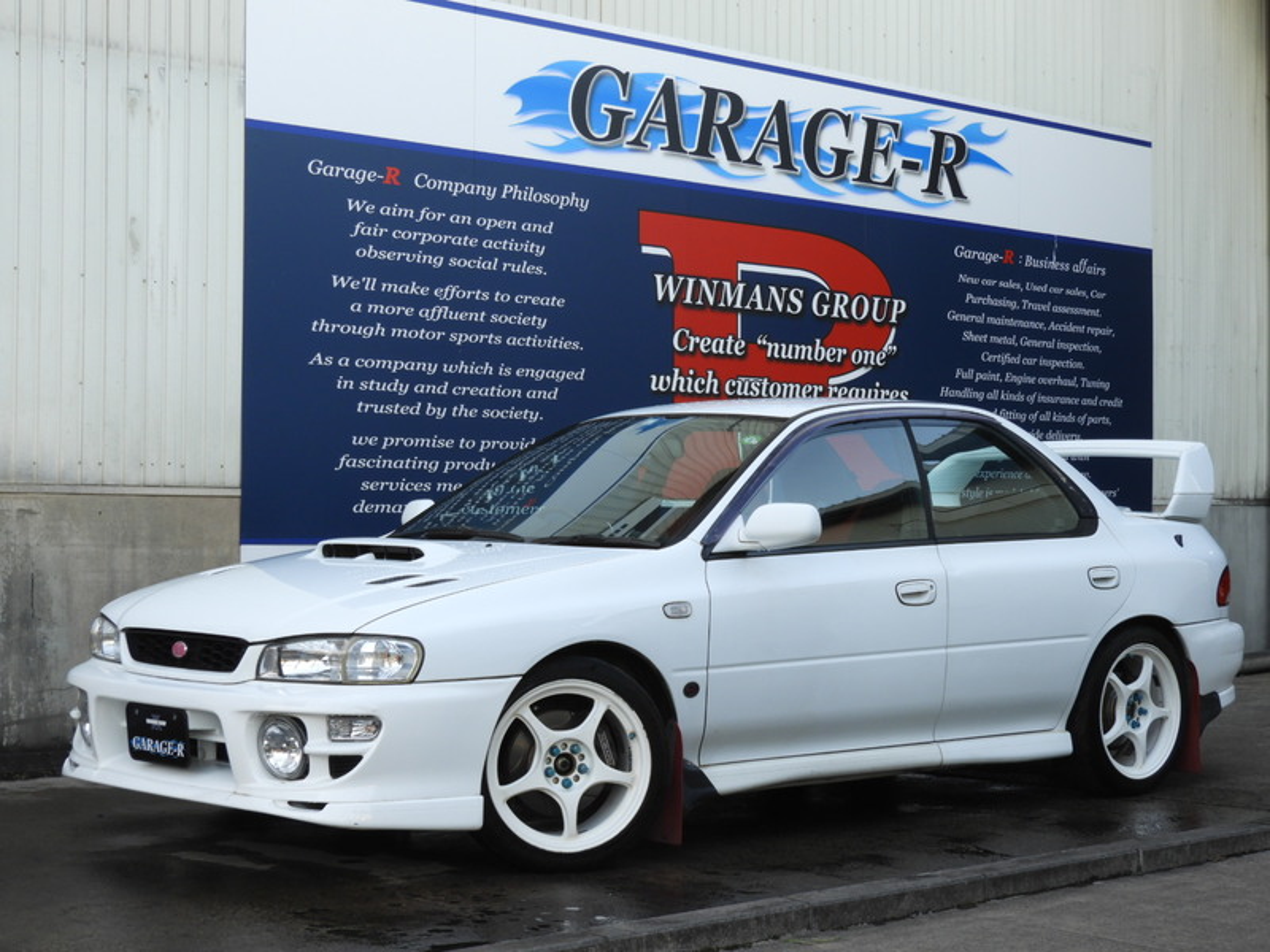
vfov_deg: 22.6
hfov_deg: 29.8
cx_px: 635
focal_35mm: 65
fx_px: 2385
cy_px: 476
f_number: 4.2
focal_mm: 11.6
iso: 100
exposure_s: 1/30
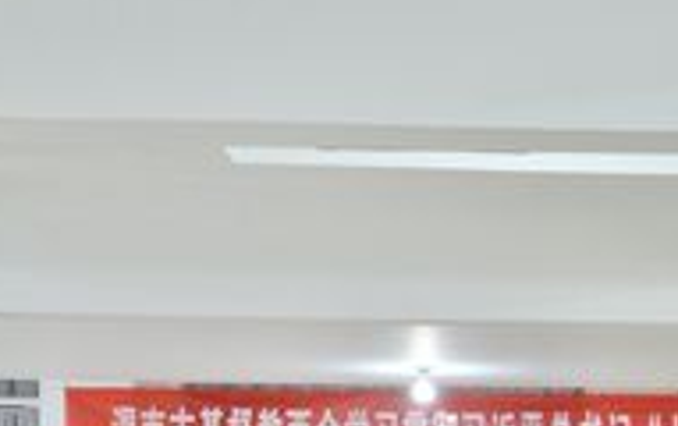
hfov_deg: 17.2
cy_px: 676
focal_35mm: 120
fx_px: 2213
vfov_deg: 10.5
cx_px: 586
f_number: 4
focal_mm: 25
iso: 1000
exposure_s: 1/60
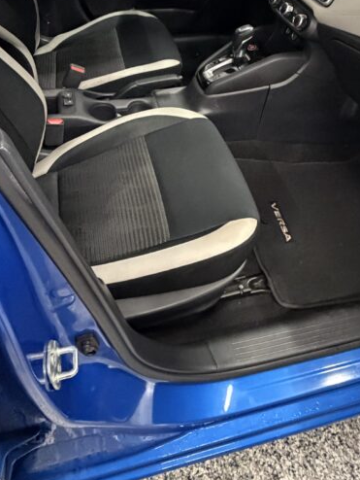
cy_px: 125
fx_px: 402
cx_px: 164
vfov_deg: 58.7
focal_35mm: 29
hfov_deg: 48.2
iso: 1250
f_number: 2.2
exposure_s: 1/60
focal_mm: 2.22
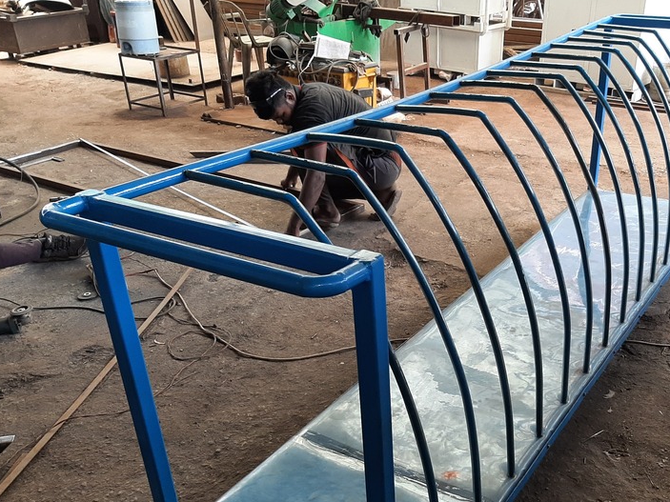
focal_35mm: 37
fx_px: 716
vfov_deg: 38.2
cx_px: 437
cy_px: 341
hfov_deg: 49.4
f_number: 1.7
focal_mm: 3.93
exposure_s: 1/100
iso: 64
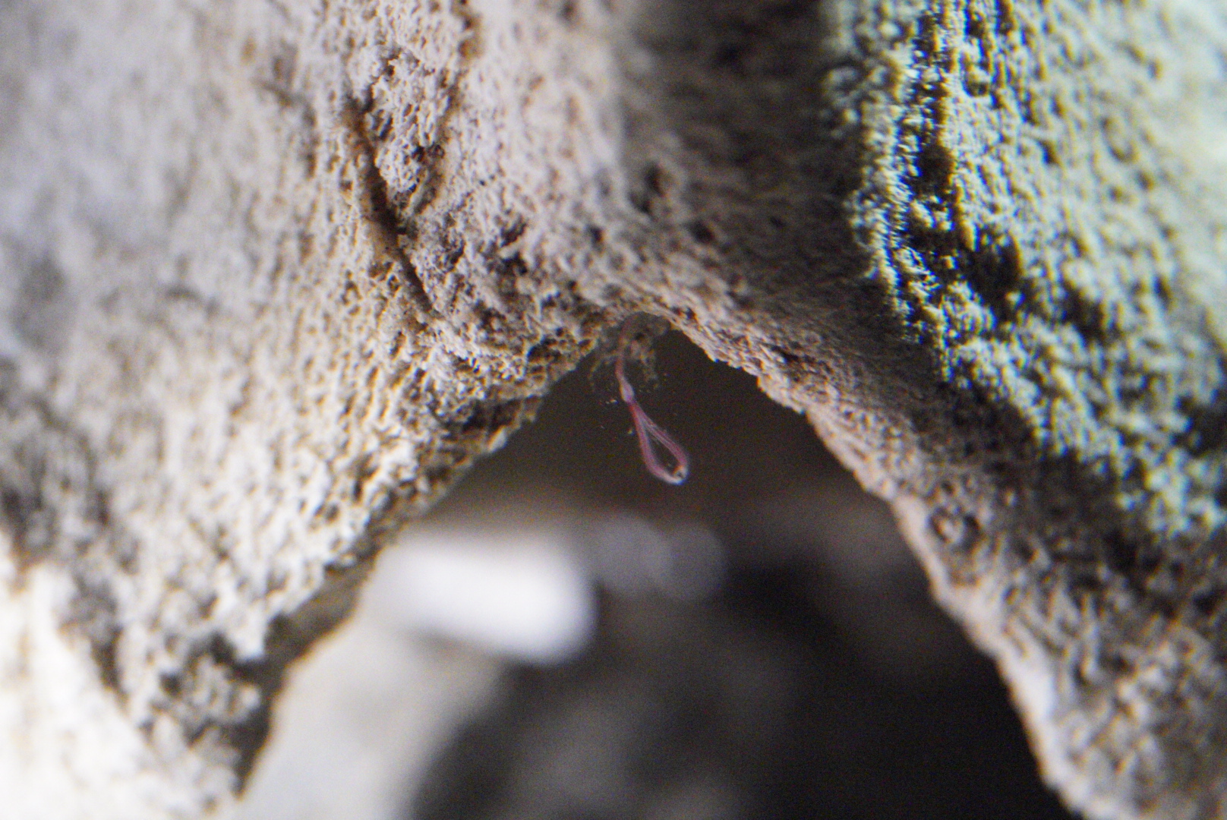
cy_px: 410
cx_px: 614
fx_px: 4604
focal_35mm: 135
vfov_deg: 10.2
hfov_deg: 15.2
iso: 16000
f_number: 3.5
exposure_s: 1/60
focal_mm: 90
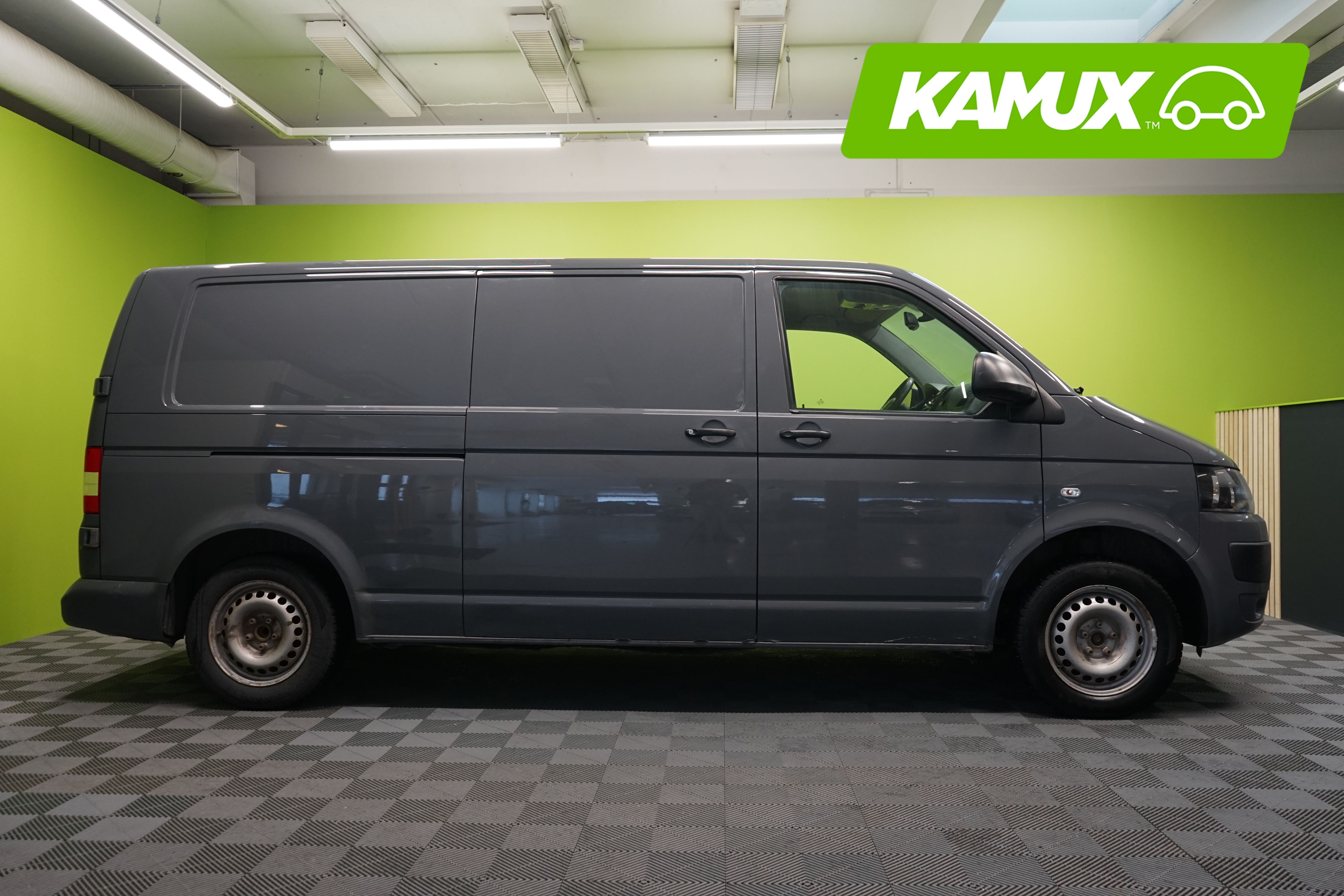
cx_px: 672
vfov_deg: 46.4
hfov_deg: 65.5
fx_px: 1045
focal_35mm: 28
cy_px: 448
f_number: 4.5
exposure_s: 1/30
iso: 1000
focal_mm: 28
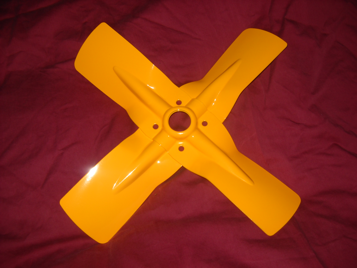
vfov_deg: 35.1
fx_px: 423
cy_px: 134
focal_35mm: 41
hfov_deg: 45.8
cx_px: 178
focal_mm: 6.72
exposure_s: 1/30
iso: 64
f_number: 3.1
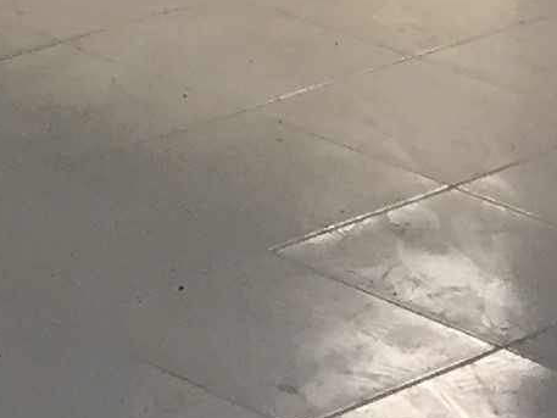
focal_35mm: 207
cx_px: -280
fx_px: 3332
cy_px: -481
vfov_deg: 6.9
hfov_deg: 9.3
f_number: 2.2
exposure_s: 1/40
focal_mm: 4.15
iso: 32
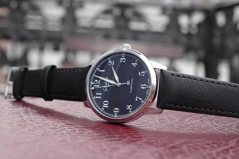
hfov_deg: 36.2
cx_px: 120
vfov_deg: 24.6
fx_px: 365
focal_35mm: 55
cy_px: 80
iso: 125
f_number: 3.5
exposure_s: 1/200
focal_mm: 20.19
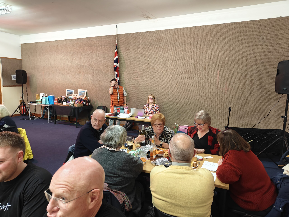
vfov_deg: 56.8
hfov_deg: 71.6
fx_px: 200
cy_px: 108
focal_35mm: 24
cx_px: 144
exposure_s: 1/50
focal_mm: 5.59
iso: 1250
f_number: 1.8
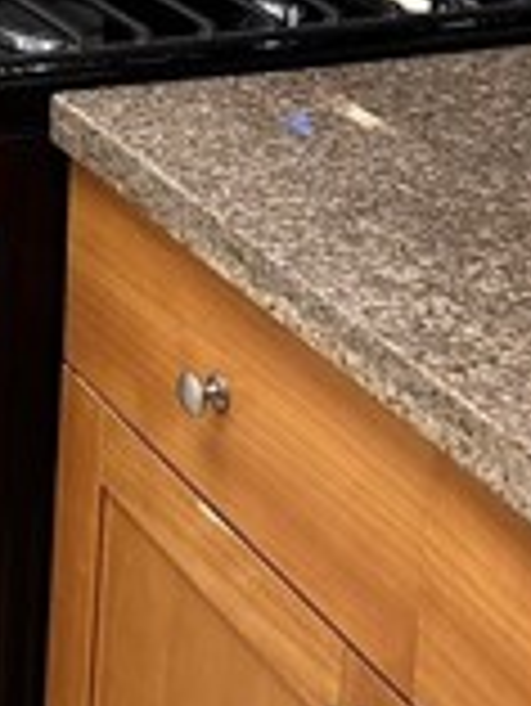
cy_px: -225
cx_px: -482
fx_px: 2002
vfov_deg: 18.5
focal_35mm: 98
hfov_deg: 13.3
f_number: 1.78
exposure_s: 1/59
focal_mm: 6.86
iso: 200
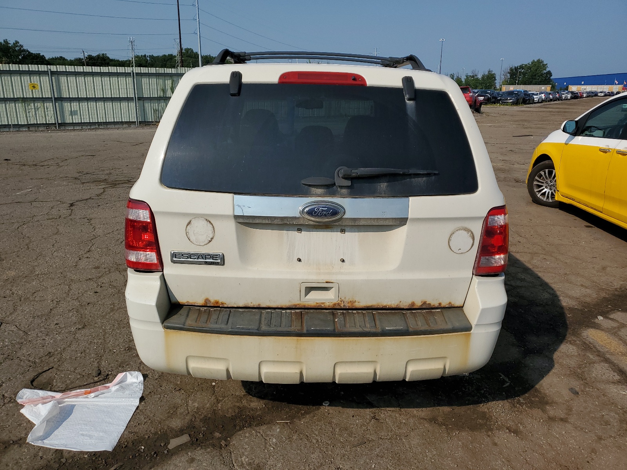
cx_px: 314
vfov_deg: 53.1
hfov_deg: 67.3
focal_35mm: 26
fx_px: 471
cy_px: 235
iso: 50
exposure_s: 1/10000
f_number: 1.5
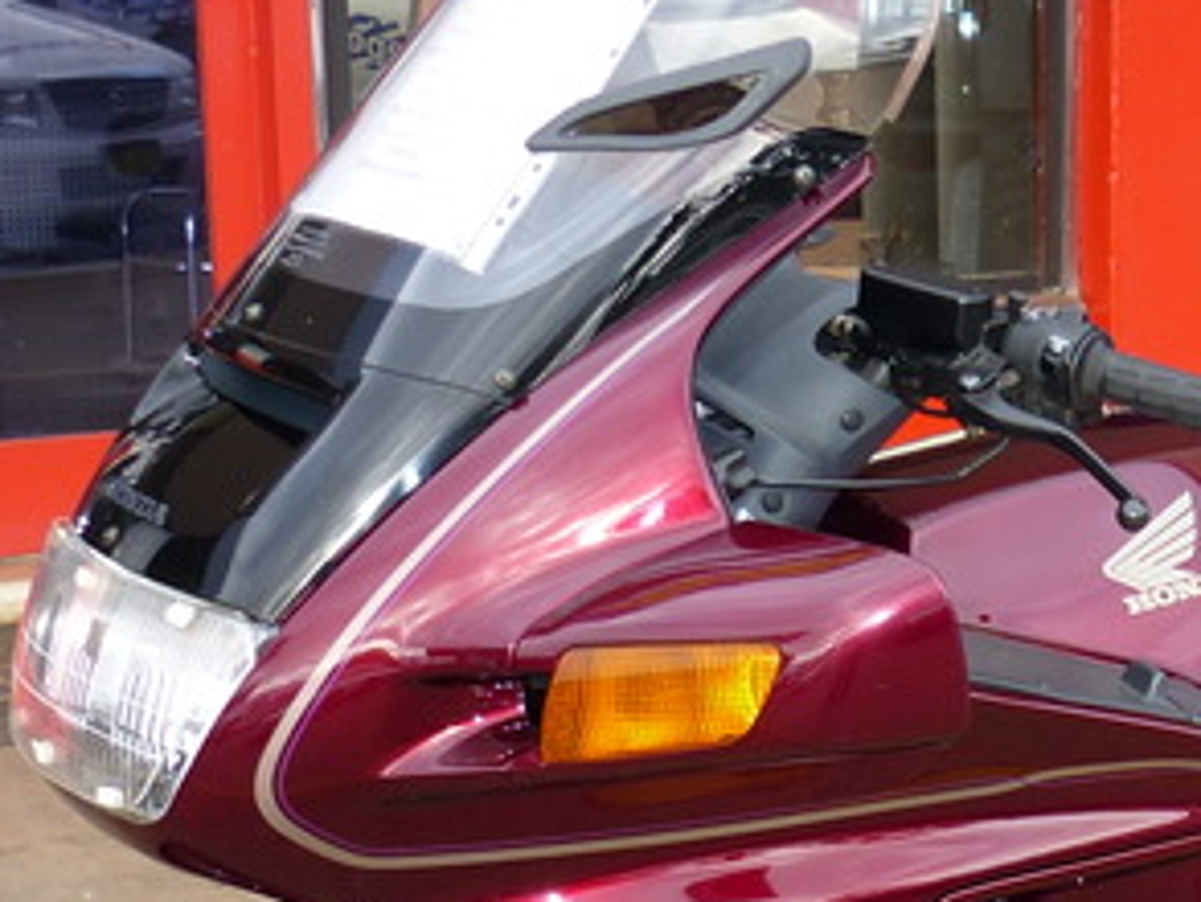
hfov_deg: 21.0
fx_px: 3124
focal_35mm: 90
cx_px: 1205
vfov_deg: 16.2
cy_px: 812
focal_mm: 5.5
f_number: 2.8
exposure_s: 1/125
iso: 100
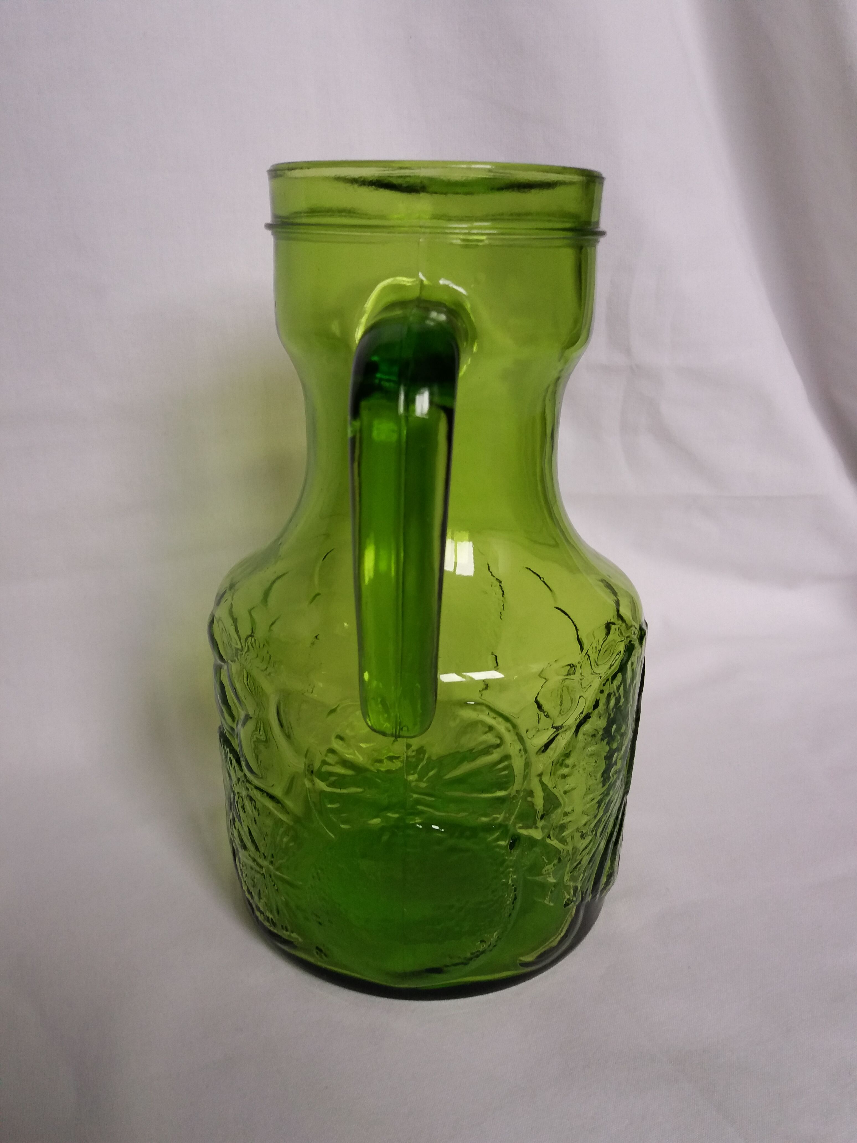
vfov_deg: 63.4
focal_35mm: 28
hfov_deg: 49.7
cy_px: 572
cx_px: 428
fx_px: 924
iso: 80
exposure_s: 1/33
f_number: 1.9
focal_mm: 3.7
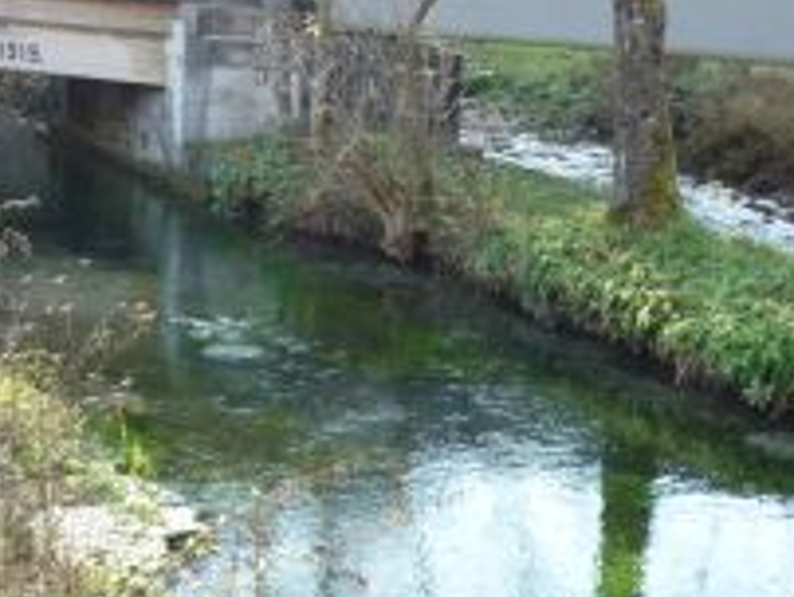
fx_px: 1745
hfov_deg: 25.5
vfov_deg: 18.8
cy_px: -24
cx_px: 503
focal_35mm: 76
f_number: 3.3
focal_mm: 5.2
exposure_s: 1/60
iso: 100
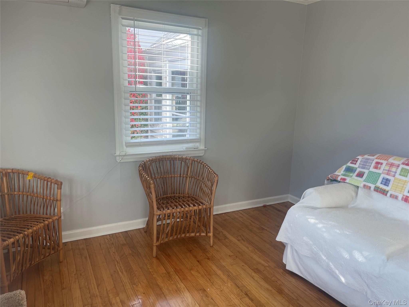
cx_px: 204
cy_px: 154
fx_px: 295
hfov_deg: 69.4
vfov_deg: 54.9
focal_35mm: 25
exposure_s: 1/121
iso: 40
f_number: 1.6
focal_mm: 5.1
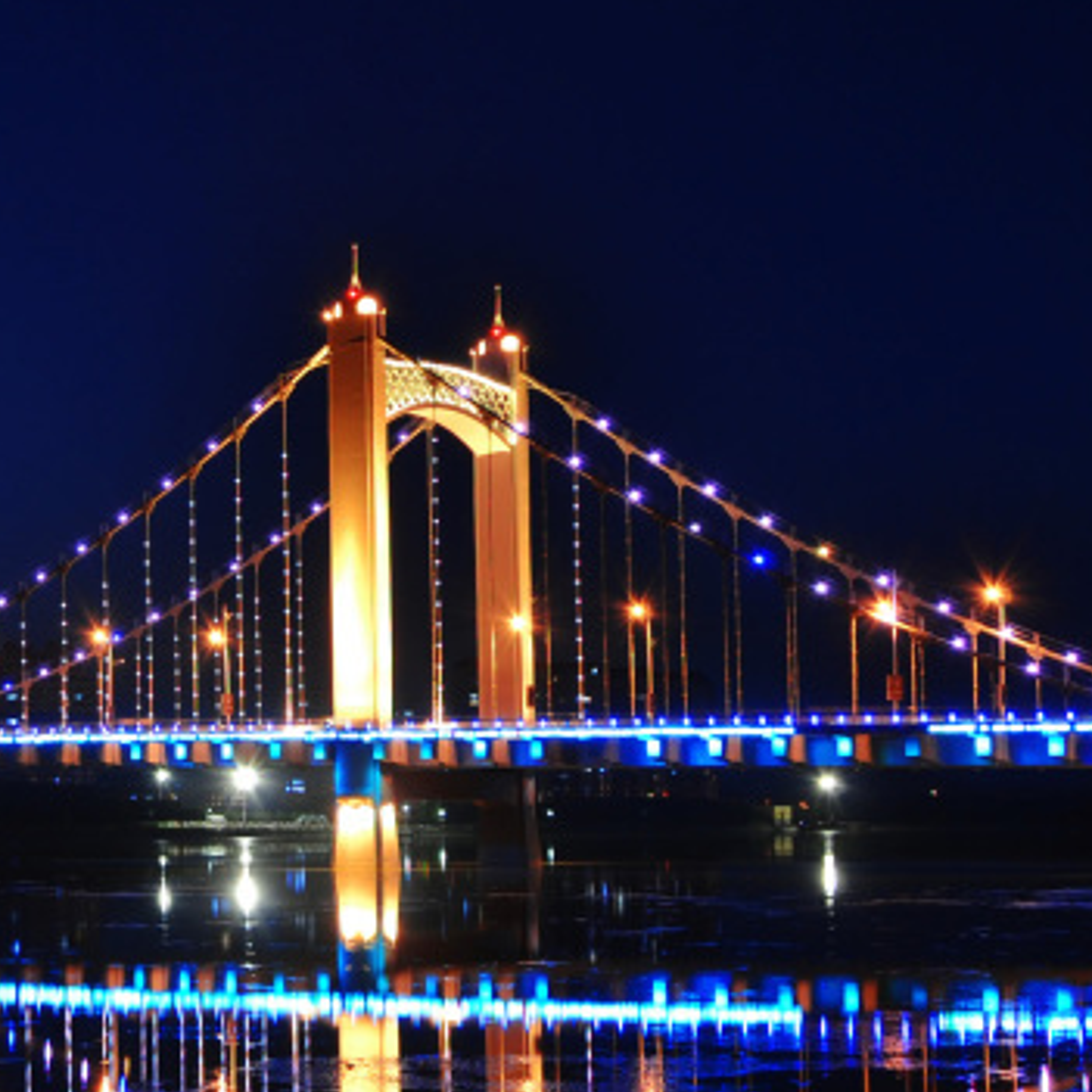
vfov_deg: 25.6
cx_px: -100
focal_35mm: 67
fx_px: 2391
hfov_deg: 24.1
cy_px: 400
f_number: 8
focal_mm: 18
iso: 100
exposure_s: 5
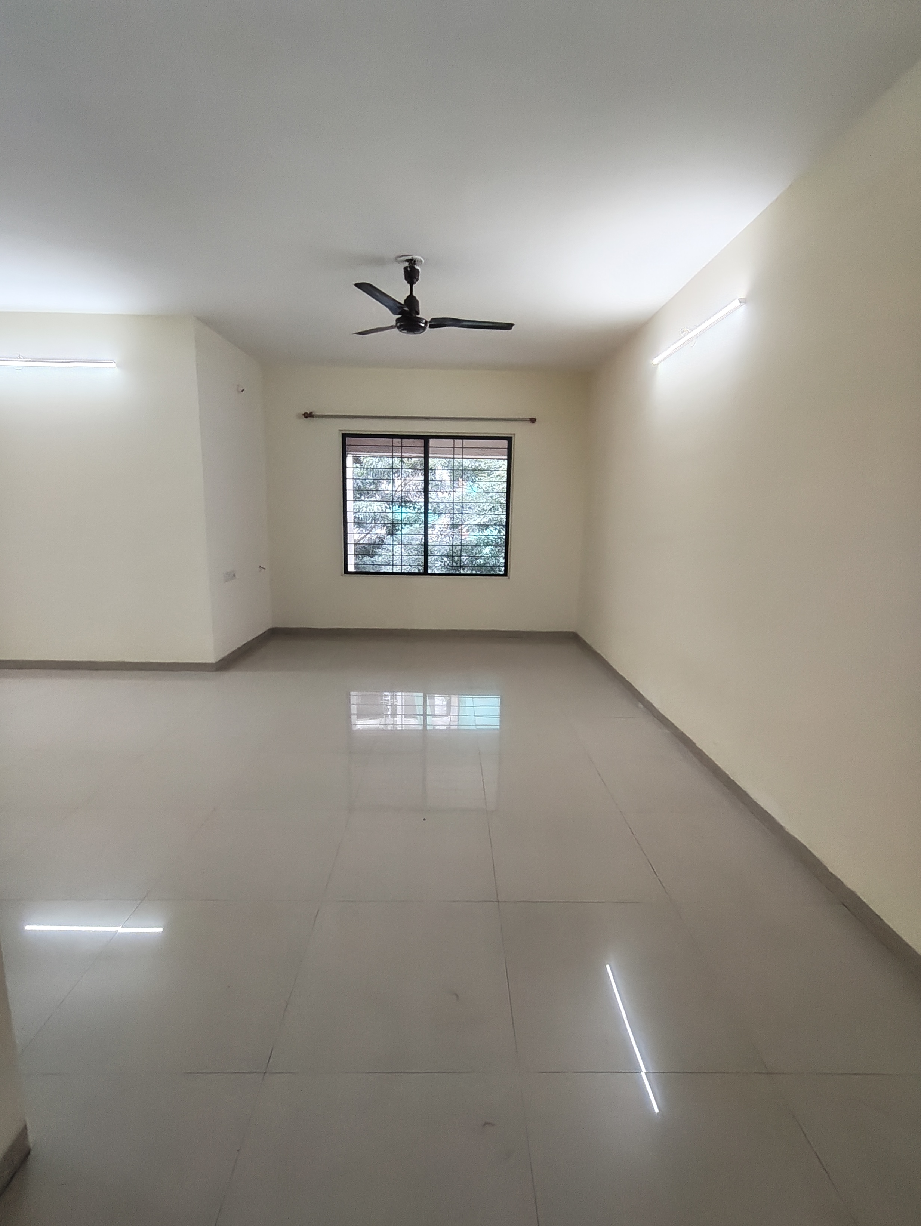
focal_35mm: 15
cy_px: 613
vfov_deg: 98.1
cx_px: 460
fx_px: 532
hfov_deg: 81.8
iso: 679
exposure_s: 1/100
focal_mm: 1.64
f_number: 2.2
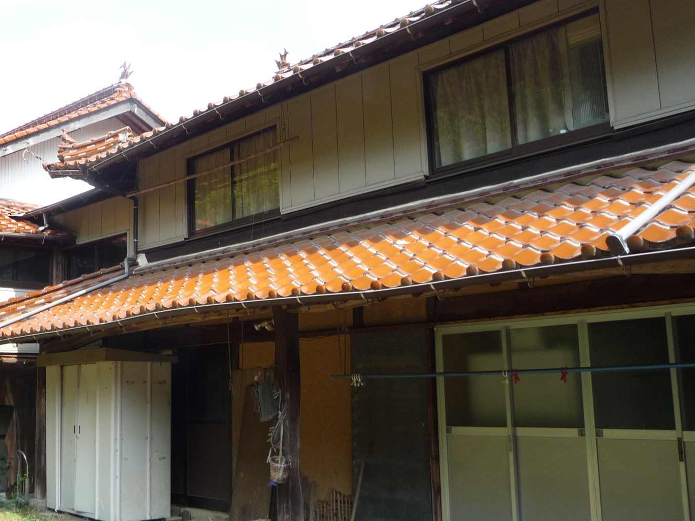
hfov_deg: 41.0
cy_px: 230
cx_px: 185
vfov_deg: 32.2
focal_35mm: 45
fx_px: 904
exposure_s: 1/160
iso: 100
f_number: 4
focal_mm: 5.2
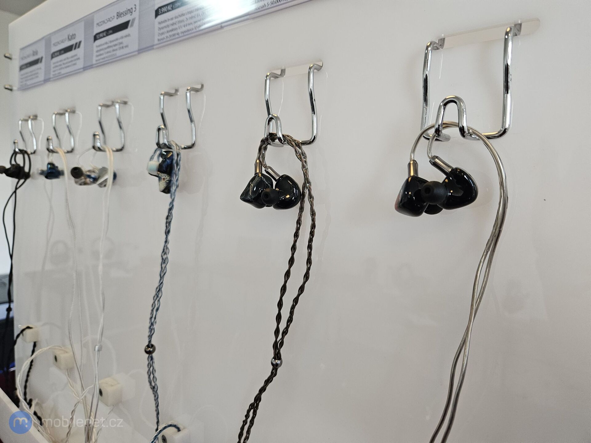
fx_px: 393
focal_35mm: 23
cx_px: 296
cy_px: 222
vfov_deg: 58.9
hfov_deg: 73.9
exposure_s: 1/200
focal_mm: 5.4
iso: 400
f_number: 1.8
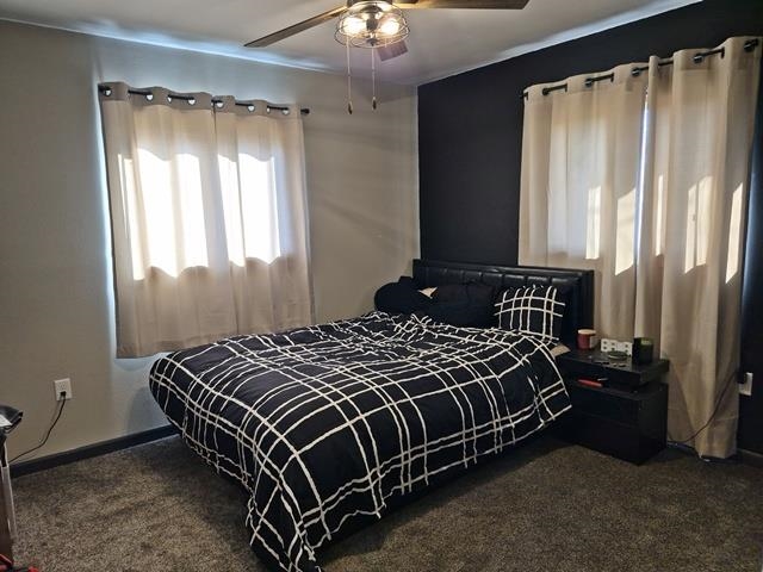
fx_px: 507
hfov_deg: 73.9
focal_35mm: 23
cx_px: 382
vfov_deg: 58.9
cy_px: 286
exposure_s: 1/120
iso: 400
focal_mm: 5.4
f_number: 1.8
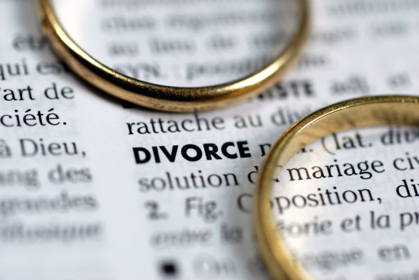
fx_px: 1049
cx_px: 210
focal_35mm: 90
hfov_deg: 22.6
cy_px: 140
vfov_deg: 15.2
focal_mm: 60
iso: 100
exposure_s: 1/50
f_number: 6.3
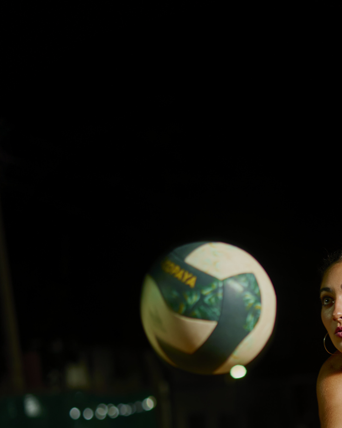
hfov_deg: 16.6
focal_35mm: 92
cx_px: 266
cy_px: 393
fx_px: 1164
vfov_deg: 20.4
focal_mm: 50
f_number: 1.8
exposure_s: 1/160
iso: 80
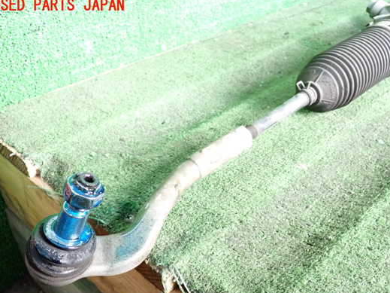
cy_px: 166
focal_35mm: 37
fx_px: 417
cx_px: 213
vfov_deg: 38.6
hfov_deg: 50.1
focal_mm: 5.79
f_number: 2.4
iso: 1000
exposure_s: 1/125
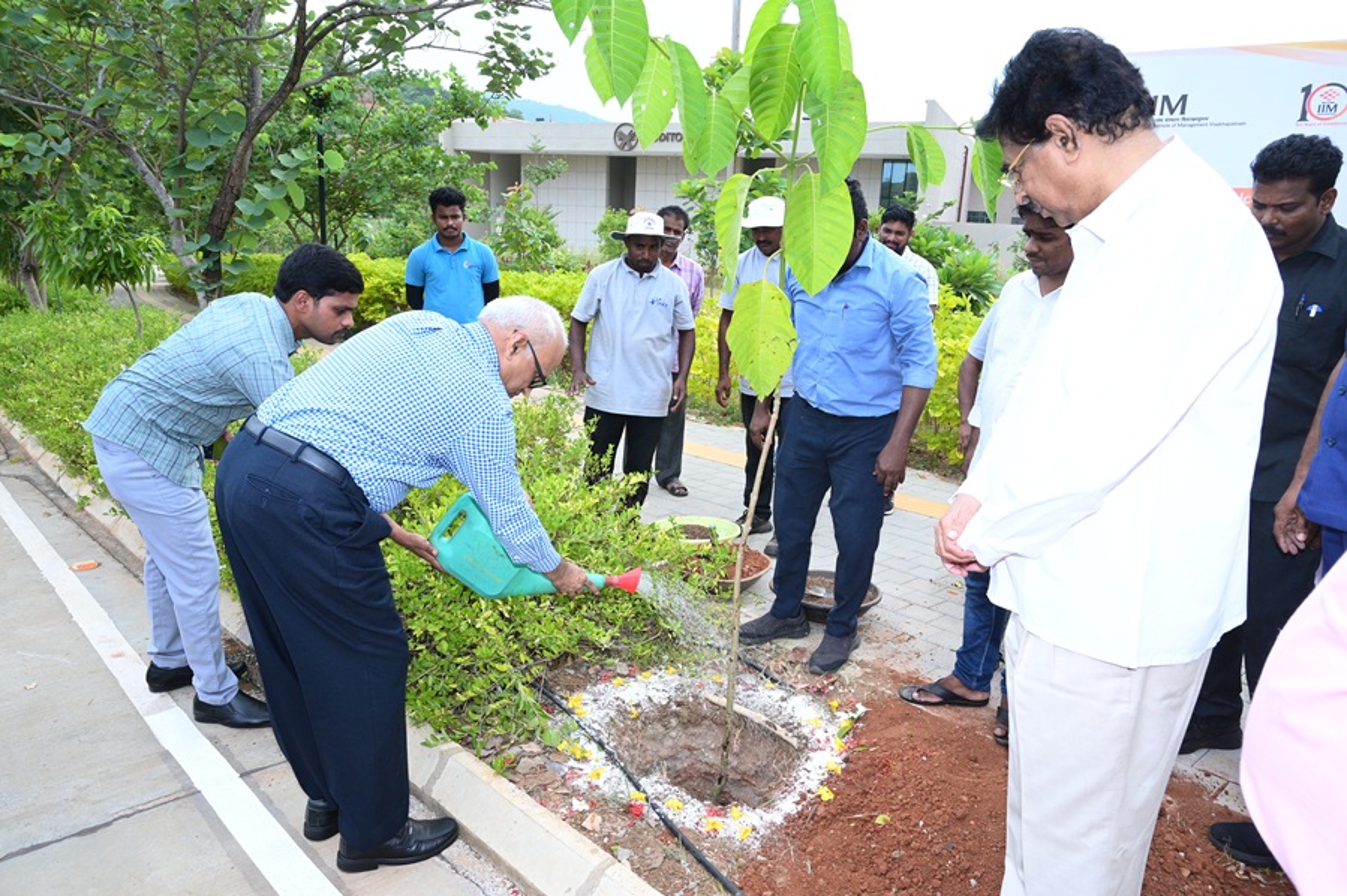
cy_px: 448
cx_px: 674
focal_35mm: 24
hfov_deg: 73.8
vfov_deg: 53.1
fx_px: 897
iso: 1250
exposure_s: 1/250
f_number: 10
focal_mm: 24
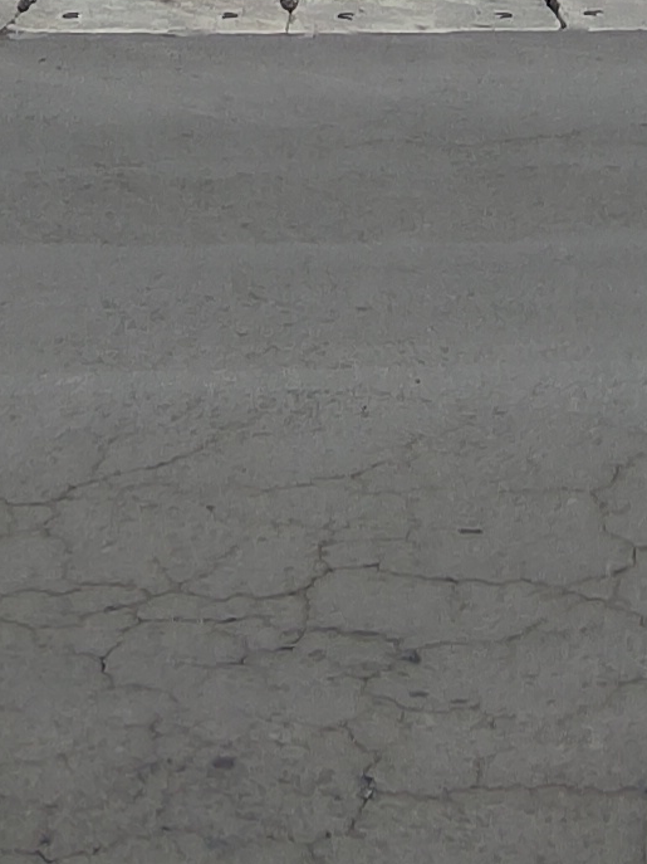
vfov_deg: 19.9
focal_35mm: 76
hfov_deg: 19.3
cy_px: -620
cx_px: 467
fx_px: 1895
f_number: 2.2
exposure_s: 1/452
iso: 50
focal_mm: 1.65
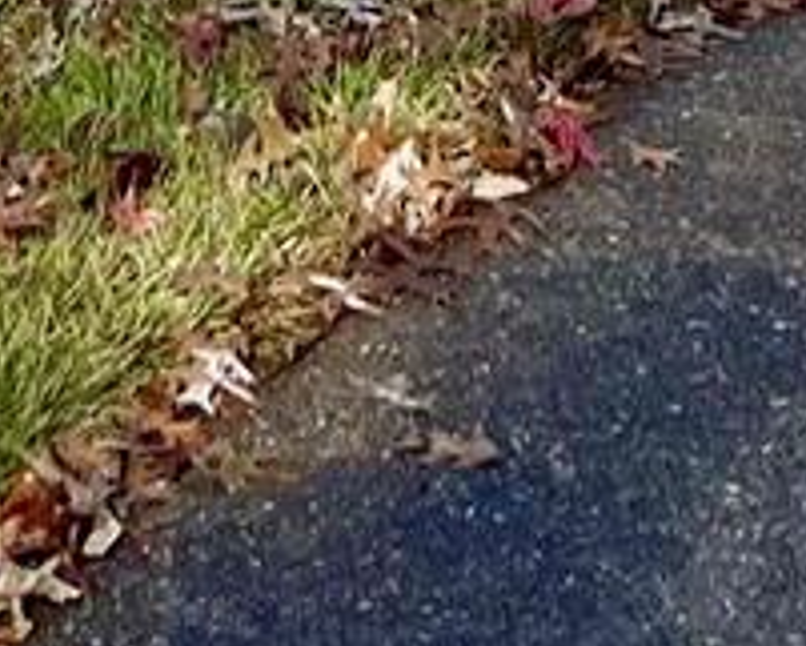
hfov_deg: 9.5
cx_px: 533
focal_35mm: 202
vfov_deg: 6.8
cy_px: -1360
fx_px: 4821
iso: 50
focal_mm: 5.7
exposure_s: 1/4274
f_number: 1.5
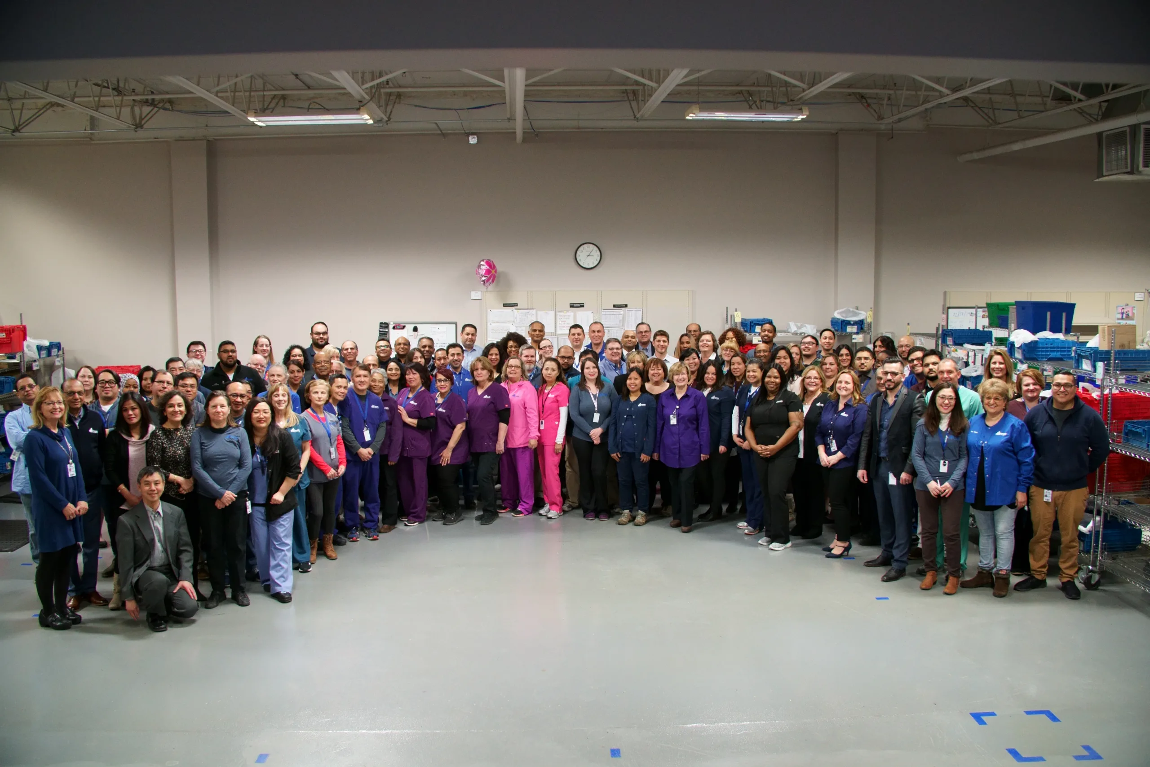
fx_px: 927
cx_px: 575
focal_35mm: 29
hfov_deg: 63.6
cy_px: 384
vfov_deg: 45.0
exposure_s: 1/160
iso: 1600
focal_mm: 19.6
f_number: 3.2
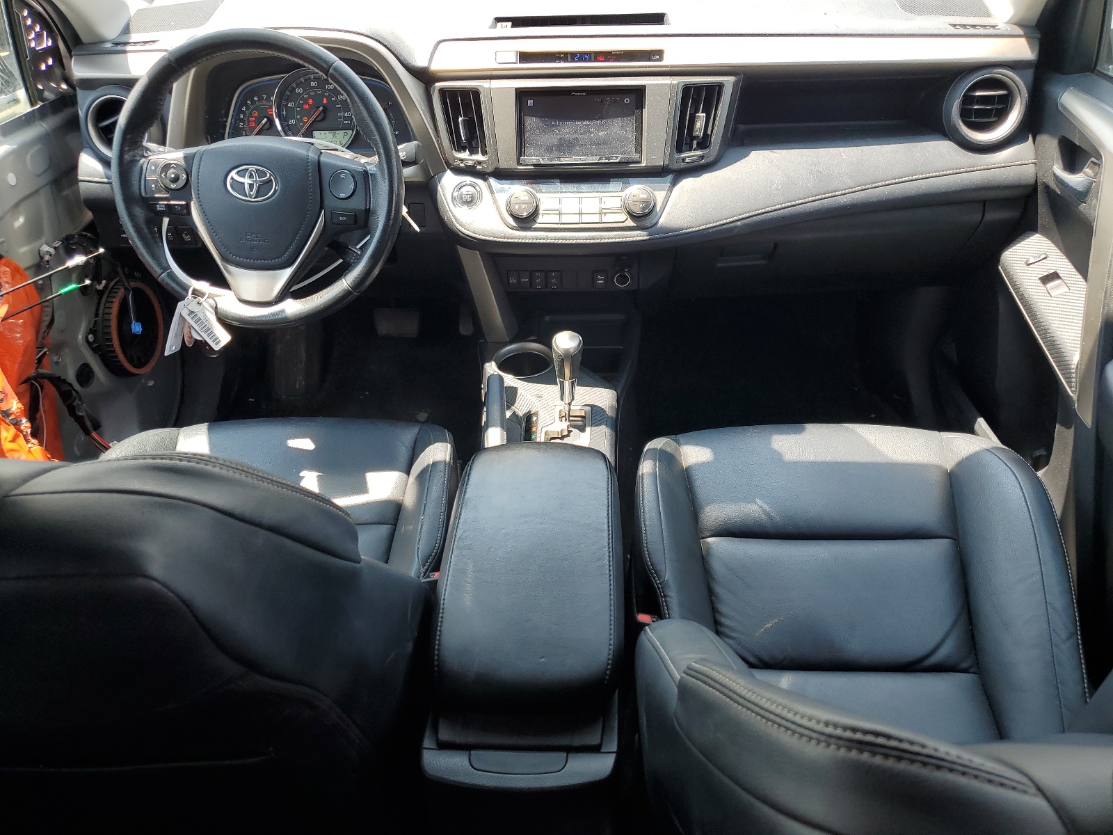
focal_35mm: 26
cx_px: 556
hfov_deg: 67.3
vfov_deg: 53.1
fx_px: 836
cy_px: 418
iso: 50
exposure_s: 1/263
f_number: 1.5
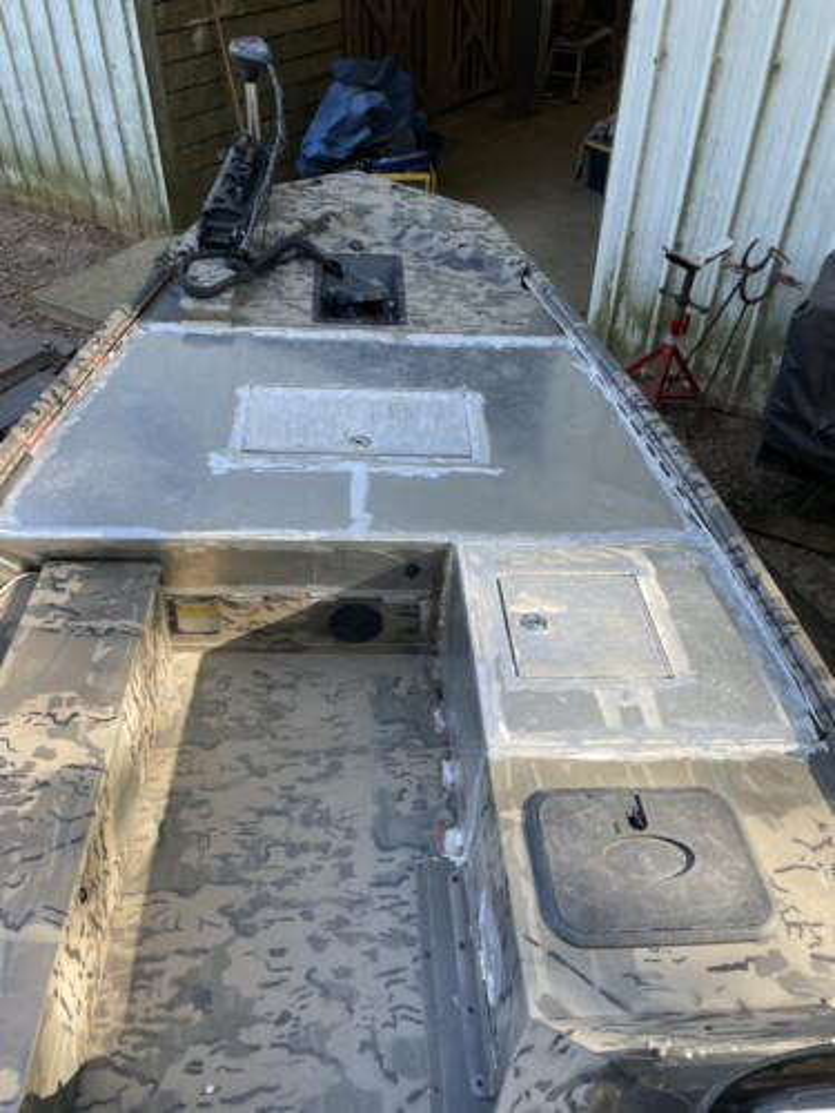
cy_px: 556
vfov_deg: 67.3
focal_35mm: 26
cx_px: 418
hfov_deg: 53.1
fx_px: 836
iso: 32
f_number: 1.6
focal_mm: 4.2
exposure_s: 1/259
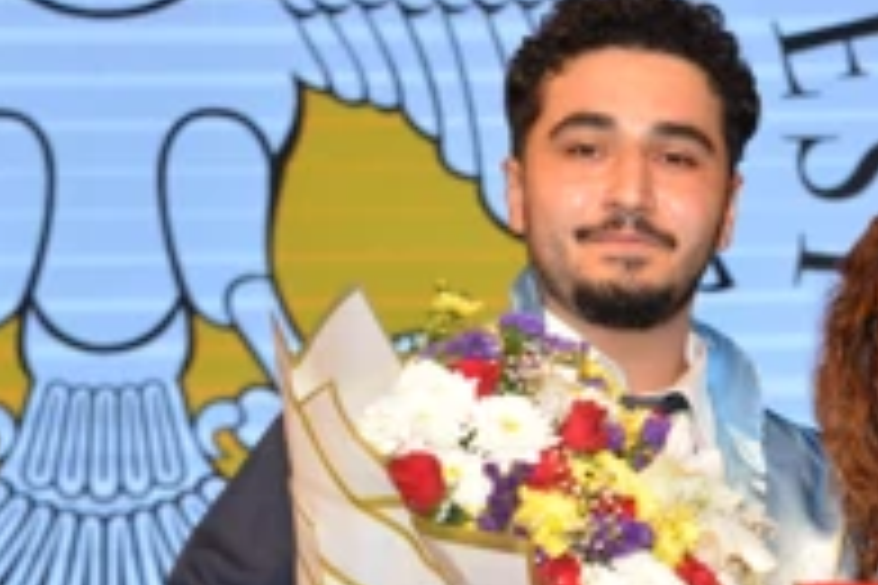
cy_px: 542
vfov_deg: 10.4
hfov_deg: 15.5
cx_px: 797
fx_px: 3195
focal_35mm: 131
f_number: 4.5
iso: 320
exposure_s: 1/60
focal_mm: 58
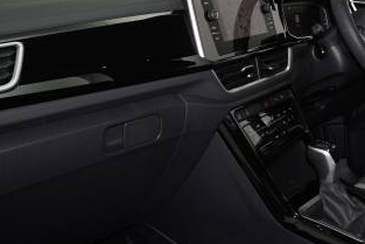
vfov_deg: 27.2
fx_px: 497
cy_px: 60
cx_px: 302
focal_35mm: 49
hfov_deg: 38.5
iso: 3200
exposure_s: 1/160
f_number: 5.6
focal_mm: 16
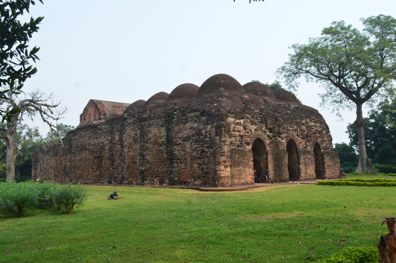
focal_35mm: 30
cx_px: 198
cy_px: 132
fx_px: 330
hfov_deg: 62.0
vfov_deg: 43.5
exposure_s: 1/320
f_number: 10
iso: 400
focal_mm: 20
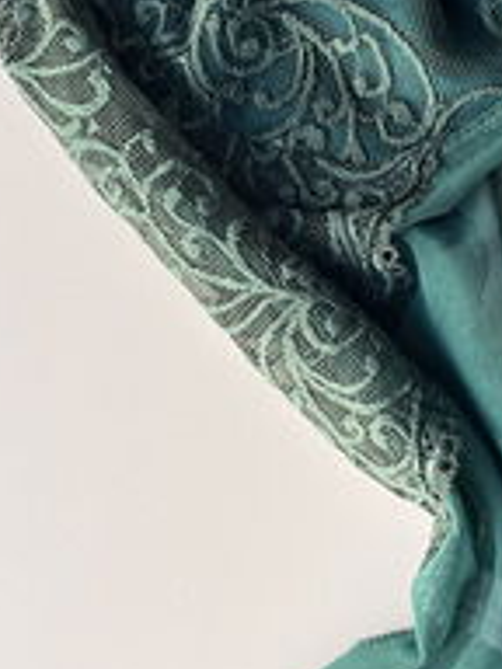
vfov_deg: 26.8
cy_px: 197
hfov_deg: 20.0
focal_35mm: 72
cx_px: 474
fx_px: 1392
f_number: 1.6
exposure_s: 1/226
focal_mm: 5.1
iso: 40
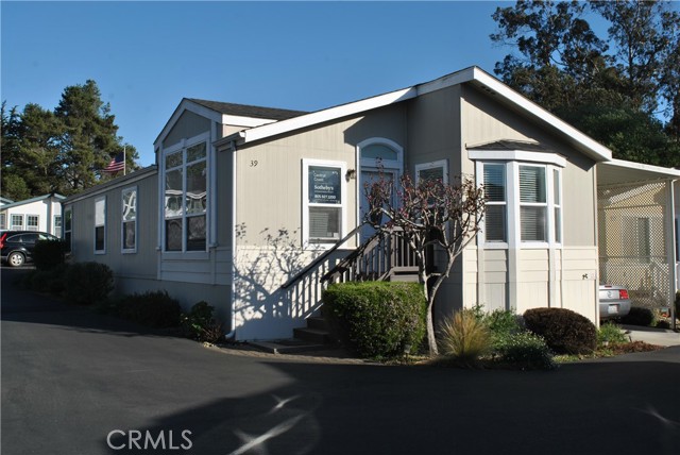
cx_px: 340
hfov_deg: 51.2
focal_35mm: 38
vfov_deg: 35.6
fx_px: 709
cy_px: 228
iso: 100
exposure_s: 1/200
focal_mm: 25
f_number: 11
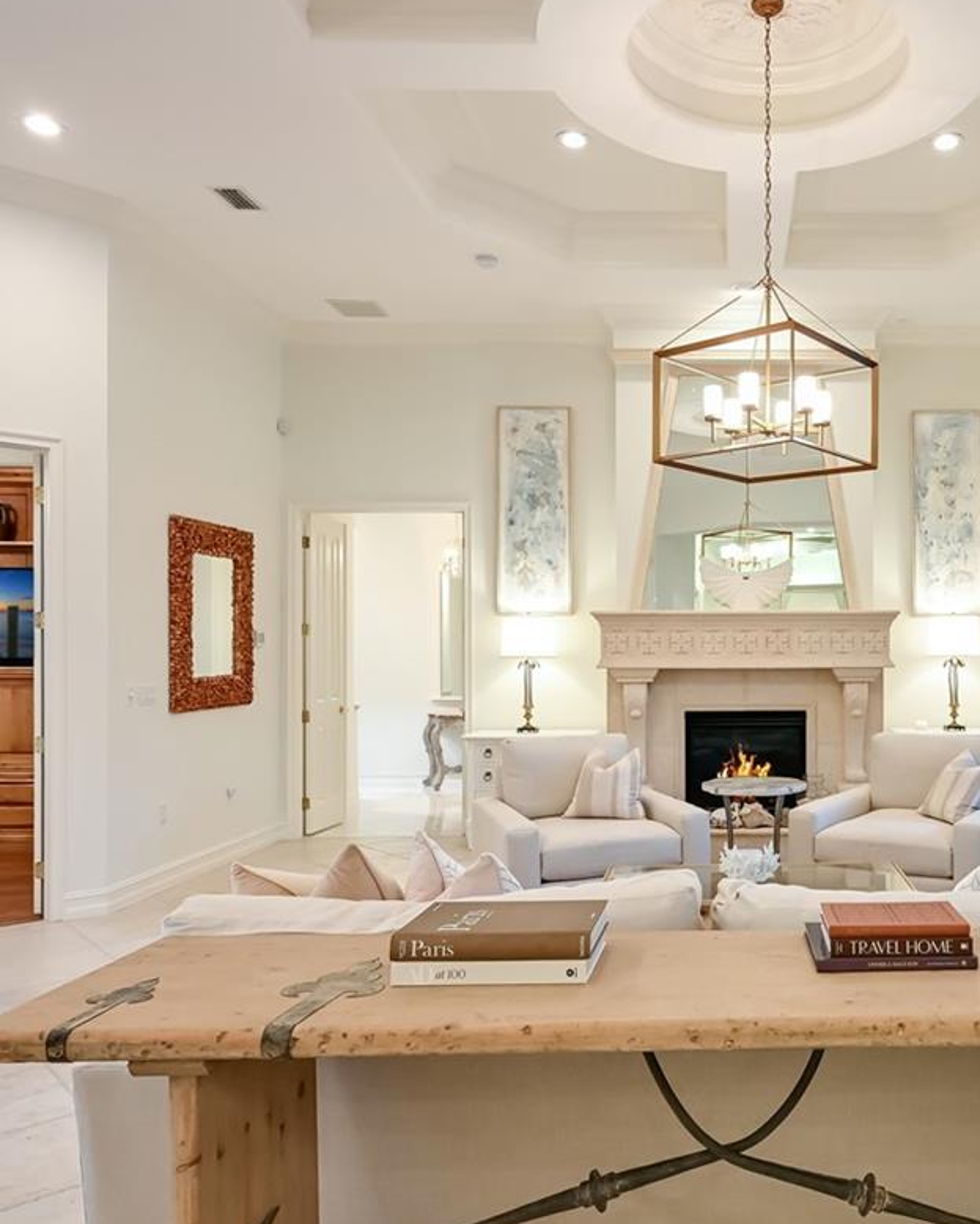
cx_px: 755
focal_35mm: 28
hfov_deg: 49.2
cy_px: 645
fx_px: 1013
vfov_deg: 62.2
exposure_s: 1/30
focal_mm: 14.5
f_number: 8
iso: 800
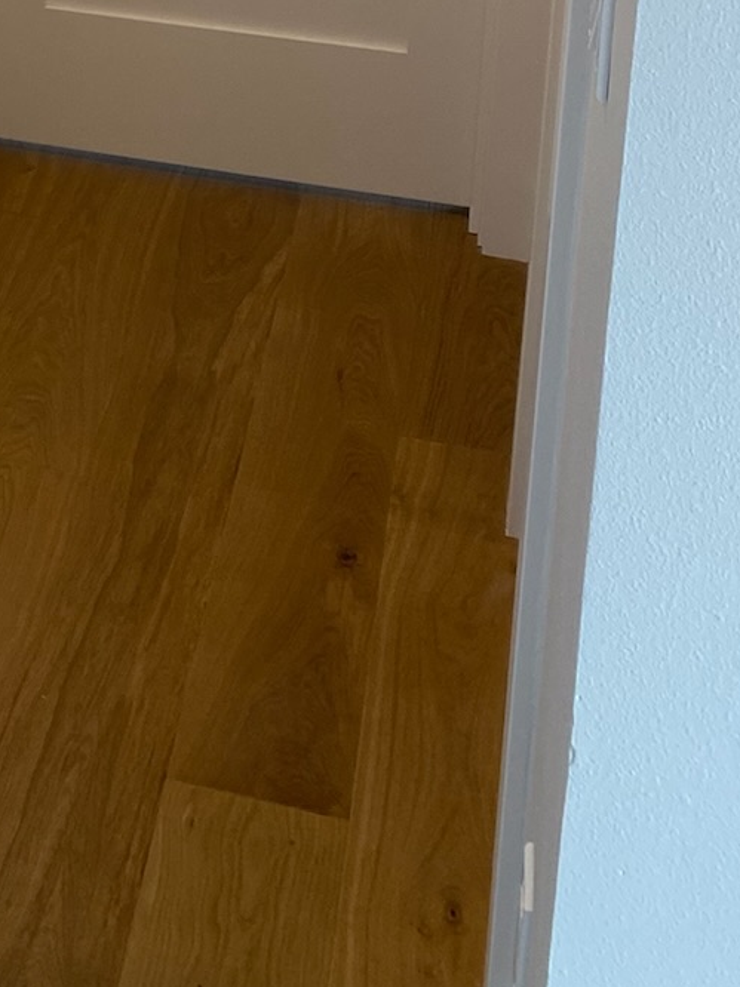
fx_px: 2282
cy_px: -286
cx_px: -353
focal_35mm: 80
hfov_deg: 16.8
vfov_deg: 22.0
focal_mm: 4.25
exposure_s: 1/120
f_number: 1.8
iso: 80
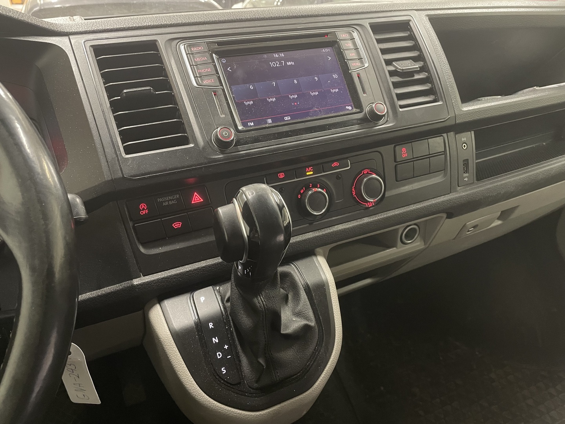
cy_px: 212
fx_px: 424
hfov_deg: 67.3
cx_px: 282
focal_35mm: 26
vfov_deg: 53.1
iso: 640
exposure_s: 1/25
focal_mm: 4.2
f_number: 1.6
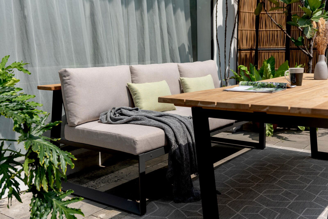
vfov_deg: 33.4
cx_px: 164
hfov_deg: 48.4
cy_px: 110
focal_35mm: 40
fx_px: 365
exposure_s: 1/2500
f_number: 3.5
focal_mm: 40
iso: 100
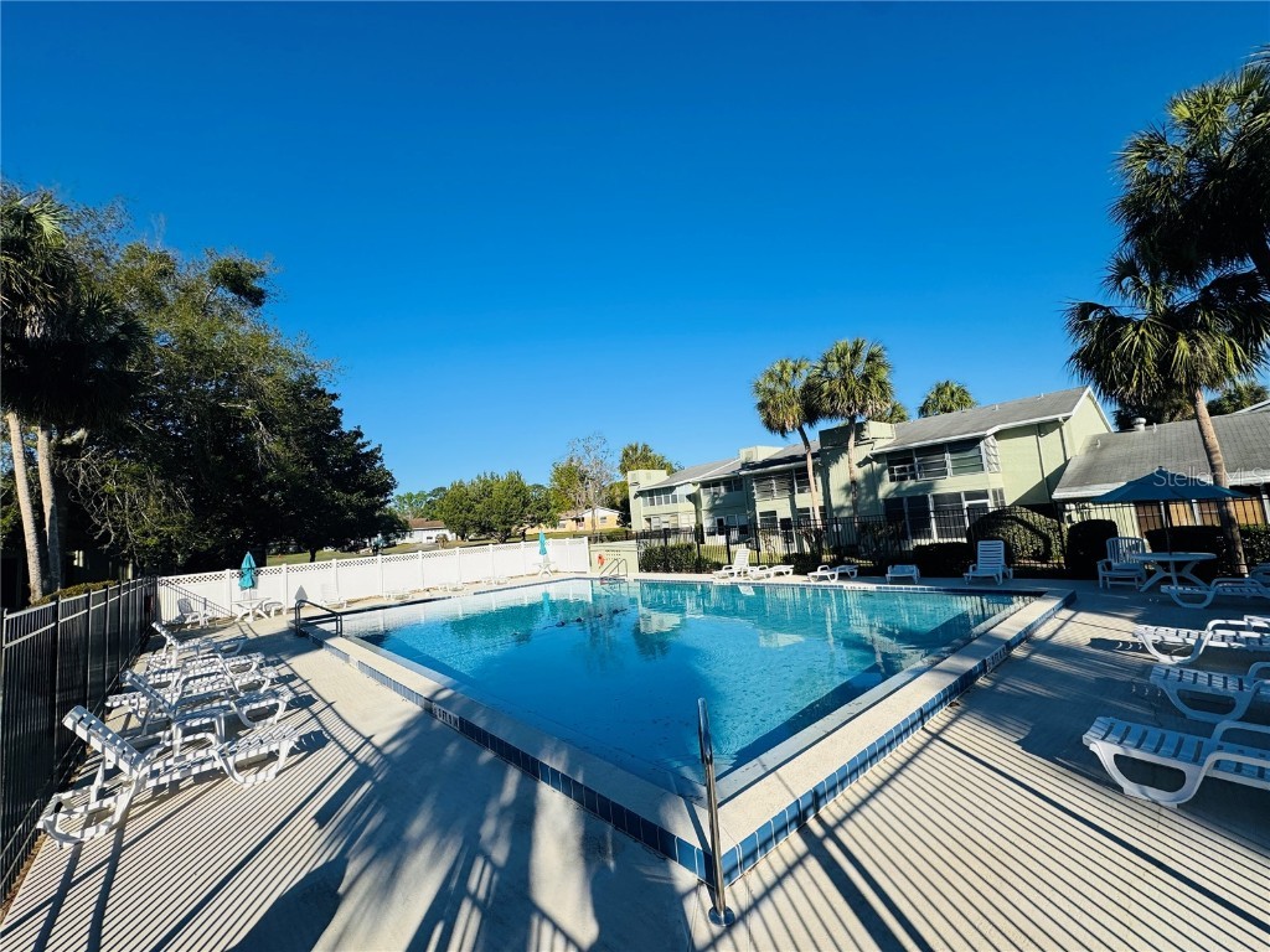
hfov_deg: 102.1
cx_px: 635
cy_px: 476
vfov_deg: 85.7
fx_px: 514
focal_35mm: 14
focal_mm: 2.22
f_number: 2.2
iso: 50
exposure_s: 1/2770
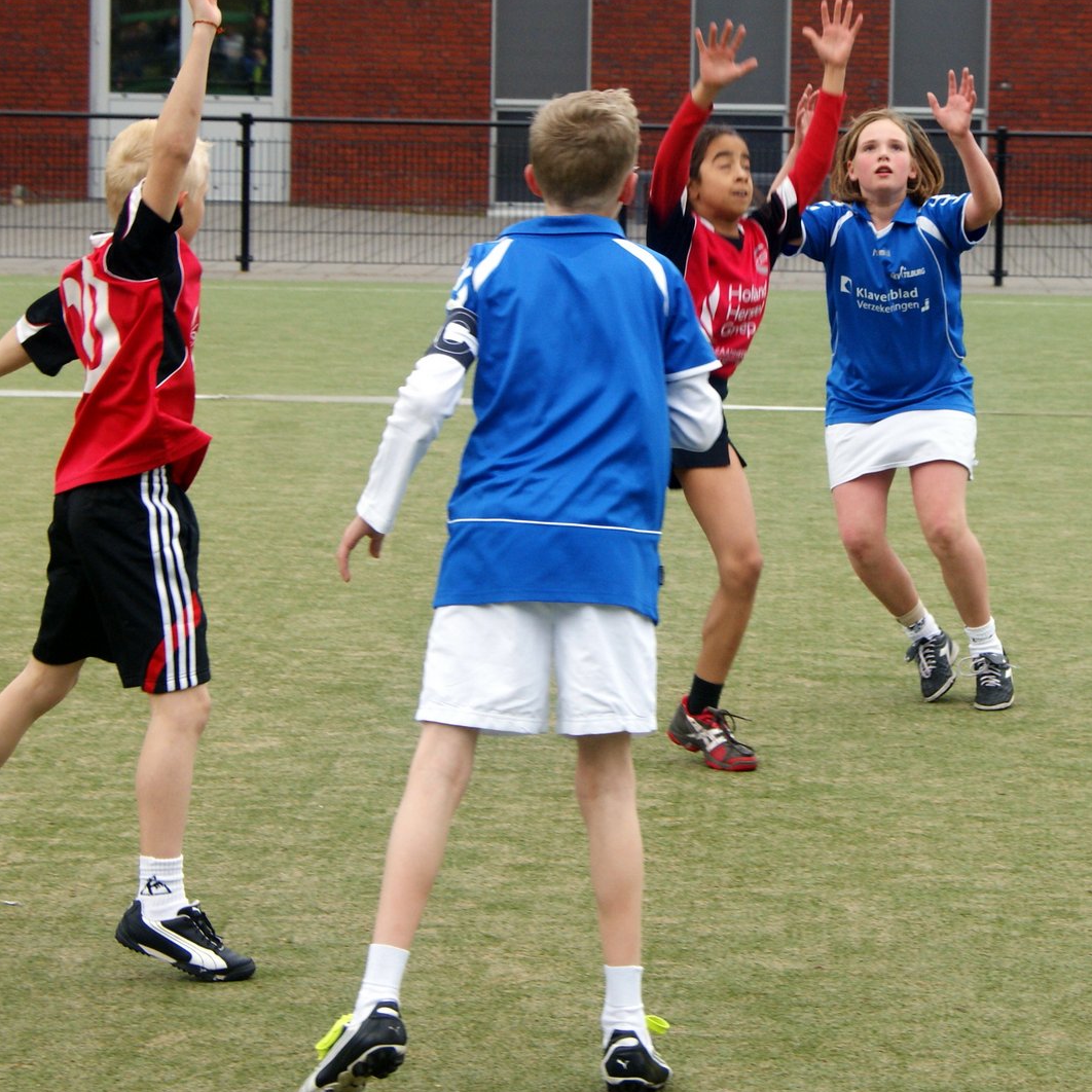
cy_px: 290
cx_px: 547
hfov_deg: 18.1
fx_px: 3426
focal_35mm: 96
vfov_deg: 18.0
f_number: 7.1
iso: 200
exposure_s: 1/250
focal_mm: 50
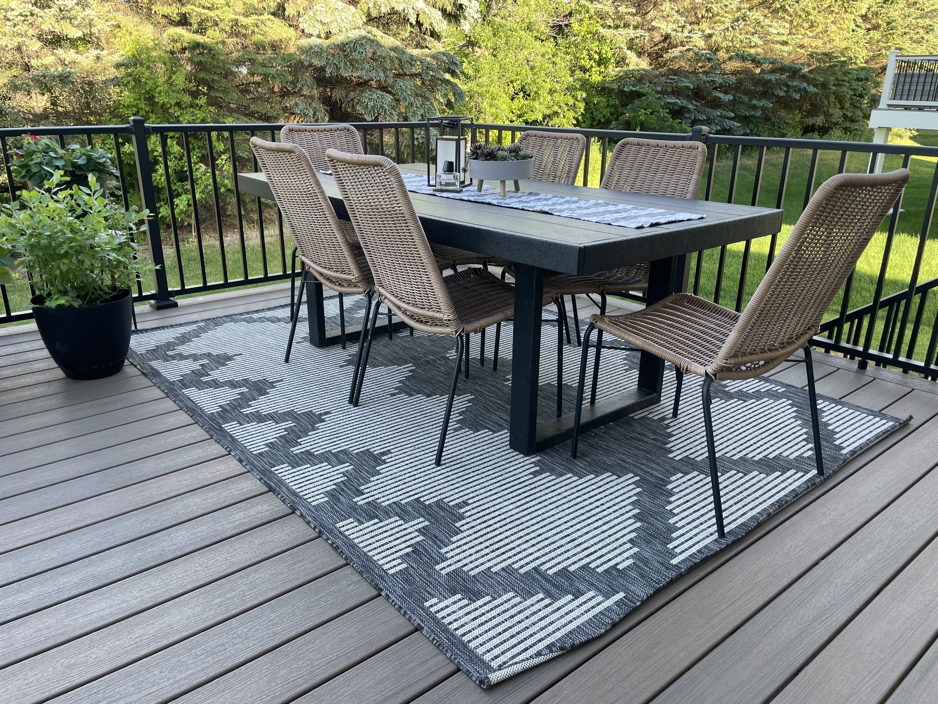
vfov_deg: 53.1
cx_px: 469
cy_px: 352
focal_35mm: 26
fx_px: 705
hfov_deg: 67.3
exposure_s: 1/142
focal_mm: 4.2
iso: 32
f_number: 1.6
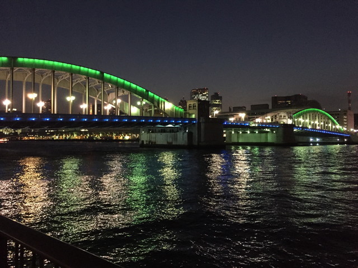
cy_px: 134
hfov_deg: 61.7
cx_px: 179
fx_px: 300
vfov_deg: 48.2
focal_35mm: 29
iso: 400
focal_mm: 4.15
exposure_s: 1/15
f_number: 2.2
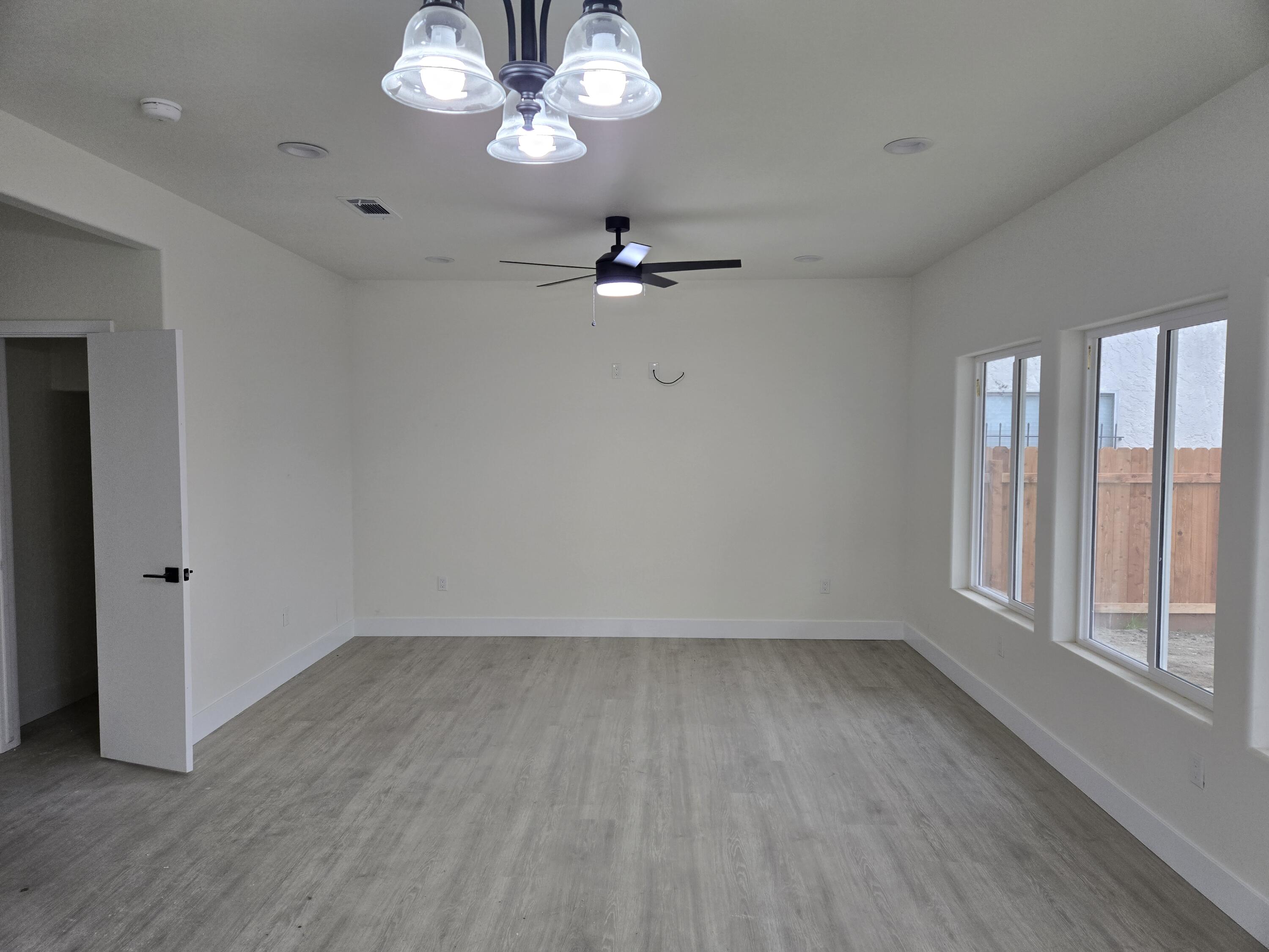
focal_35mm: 23
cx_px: 634
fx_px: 843
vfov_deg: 58.9
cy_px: 476
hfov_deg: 73.9
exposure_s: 1/120
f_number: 1.8
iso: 100
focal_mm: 5.4
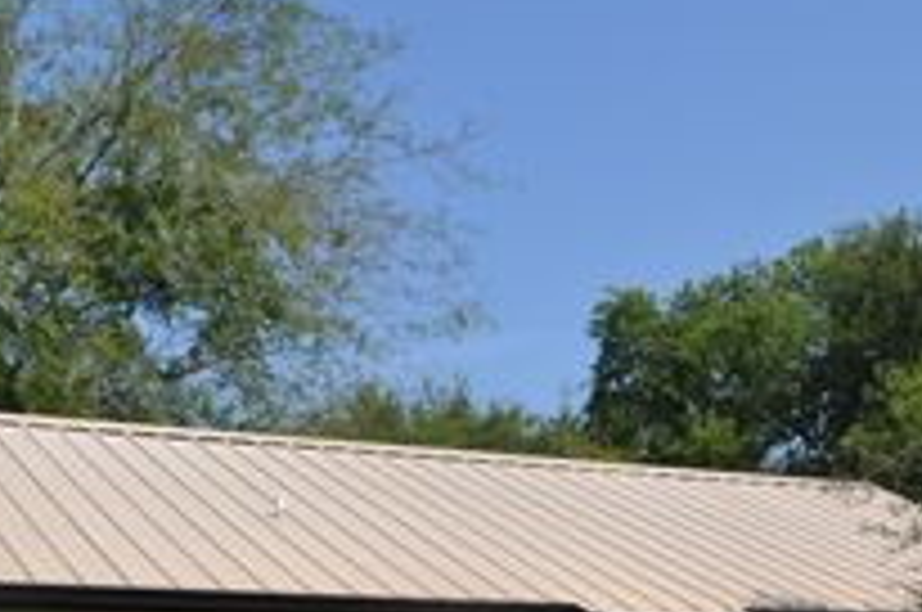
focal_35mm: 66
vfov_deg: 20.2
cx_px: 549
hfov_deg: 30.5
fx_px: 1688
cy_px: 544
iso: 200
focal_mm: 18
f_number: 10
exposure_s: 1/400
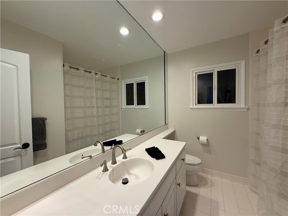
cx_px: 144
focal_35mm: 14
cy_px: 108
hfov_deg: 102.1
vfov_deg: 85.7
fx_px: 116
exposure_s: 1/120
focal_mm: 2.22
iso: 200
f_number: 2.2
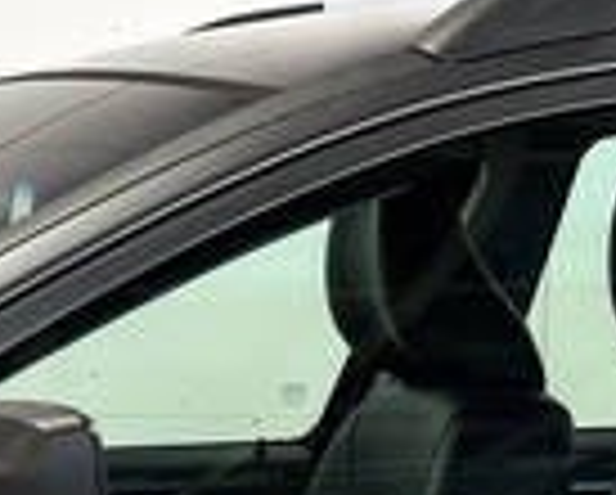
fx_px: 4053
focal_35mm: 222
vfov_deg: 6.9
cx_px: -697
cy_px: 792
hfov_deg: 8.2
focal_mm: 6.86
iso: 160
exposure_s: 1/50
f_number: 1.8
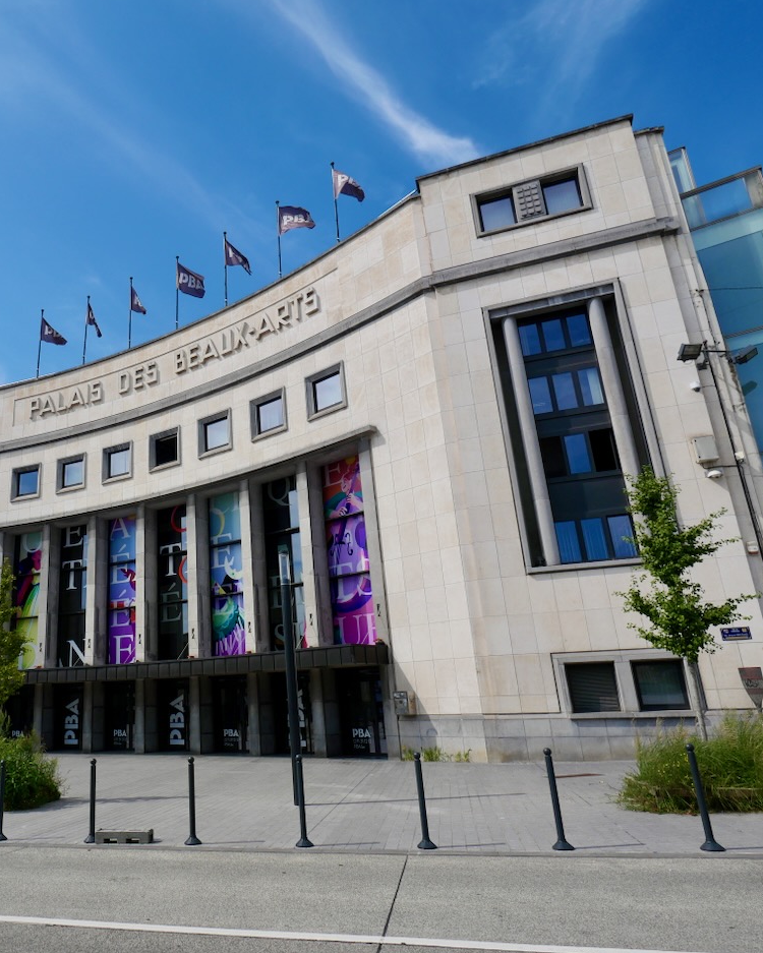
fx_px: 677
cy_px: 485
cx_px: 192
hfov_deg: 56.0
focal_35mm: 24
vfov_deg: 70.3
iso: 200
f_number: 5.6
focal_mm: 9
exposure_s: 1/1300
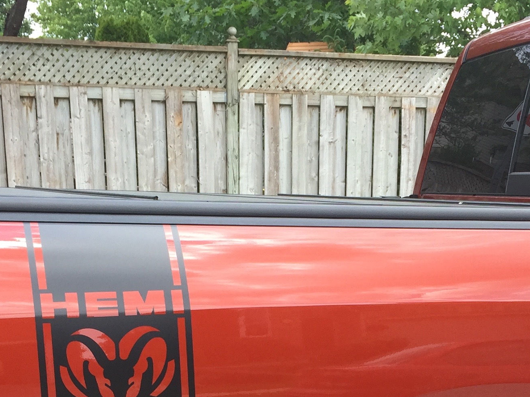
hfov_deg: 27.0
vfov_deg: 19.2
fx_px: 1102
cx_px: 324
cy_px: 482
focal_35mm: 72
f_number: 2.2
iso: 32
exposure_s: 1/373
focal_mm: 4.15
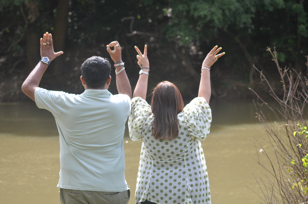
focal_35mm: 105
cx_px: 154
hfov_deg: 19.5
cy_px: 102
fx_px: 897
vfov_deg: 13.0
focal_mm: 70
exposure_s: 1/320
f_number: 4.5
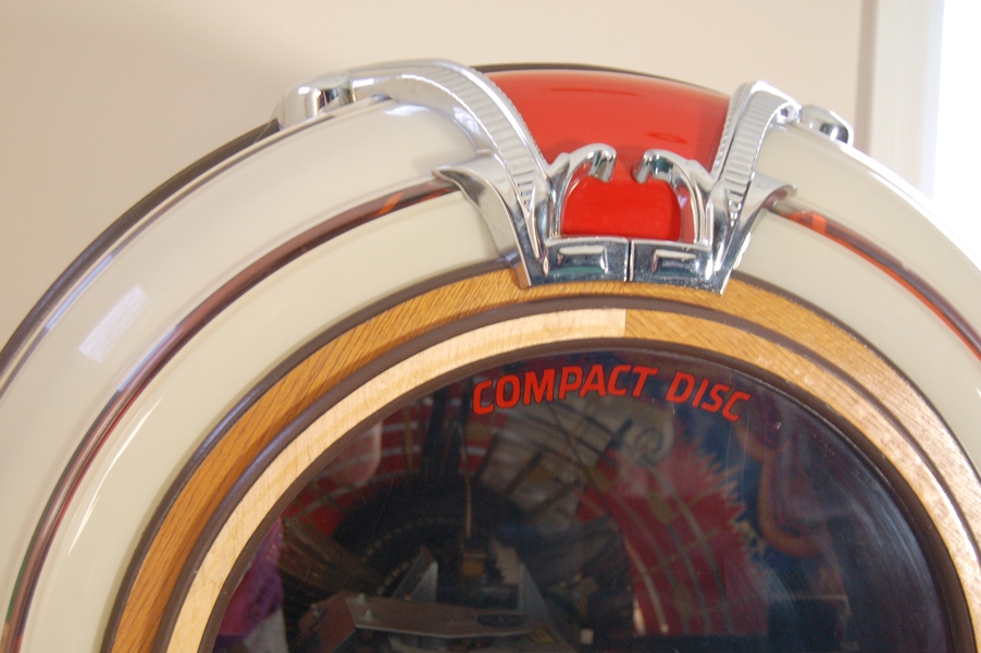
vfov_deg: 26.4
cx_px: 490
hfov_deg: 38.9
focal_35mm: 51
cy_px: 326
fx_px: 1389
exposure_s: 1/15
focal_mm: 34
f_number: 4.5
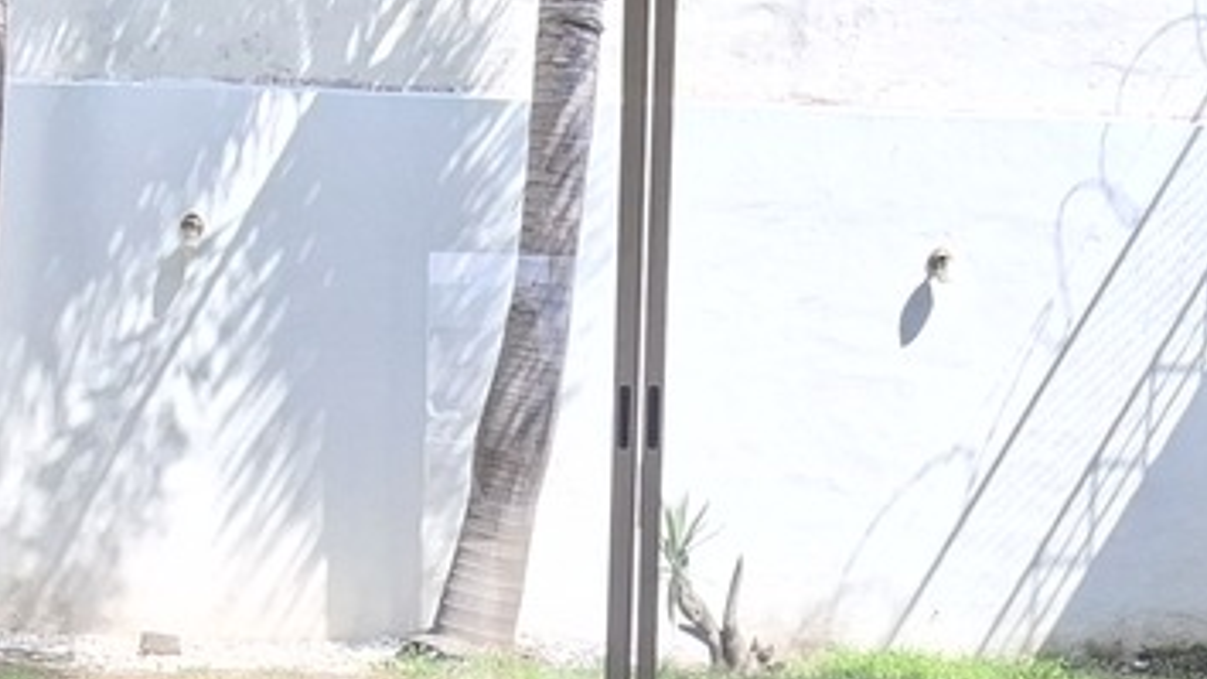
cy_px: 703
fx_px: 1536
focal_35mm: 48
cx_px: 566
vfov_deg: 23.7
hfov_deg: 42.9
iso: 40
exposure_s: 1/139
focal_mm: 1.74
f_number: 2.2
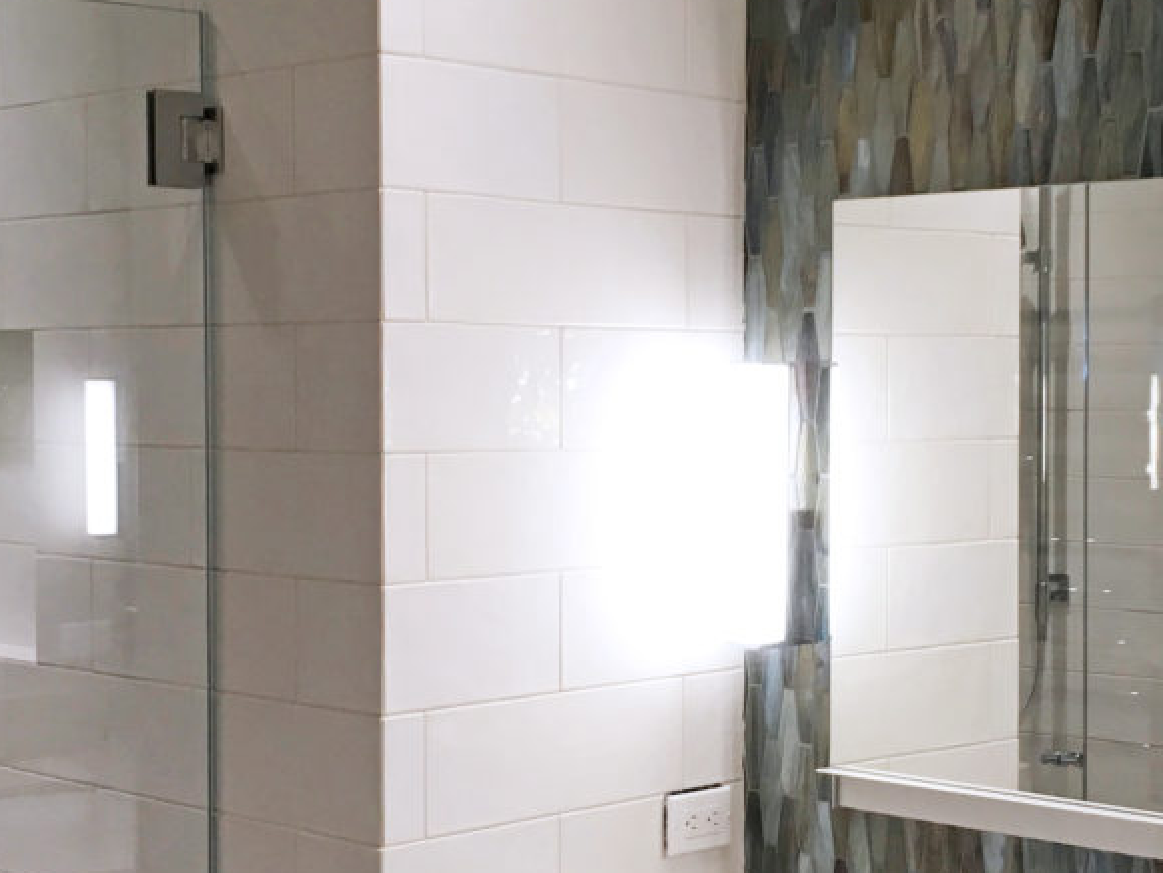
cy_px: 542
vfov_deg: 21.0
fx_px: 2352
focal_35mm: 70
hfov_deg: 27.7
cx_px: 674
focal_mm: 4.15
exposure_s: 1/30
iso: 50
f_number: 2.2
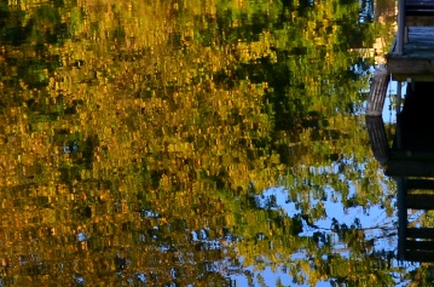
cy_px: -190
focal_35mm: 167
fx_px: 2010
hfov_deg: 12.3
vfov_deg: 7.9
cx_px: 123
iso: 200
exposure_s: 1/160
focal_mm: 25
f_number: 6.3
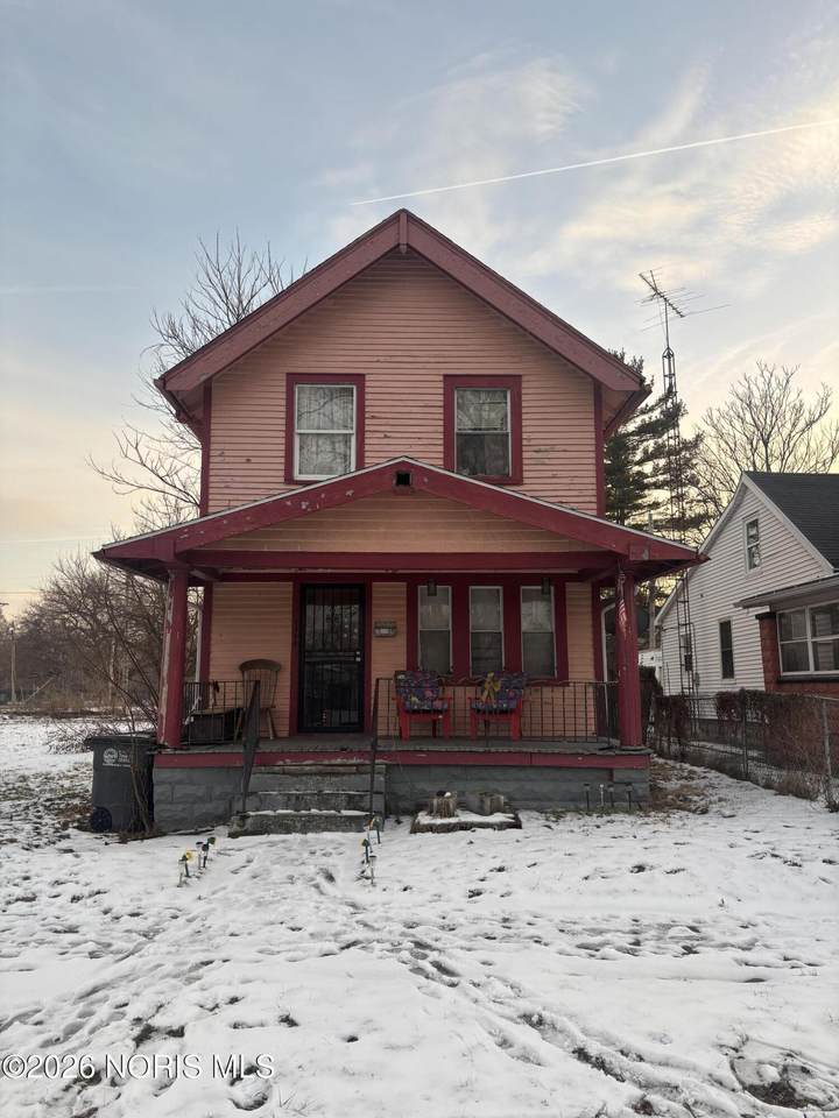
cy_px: 559
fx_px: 840
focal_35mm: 26
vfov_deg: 67.3
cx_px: 420
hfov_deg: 53.1
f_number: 1.6
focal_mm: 5.96
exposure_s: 1/297
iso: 50
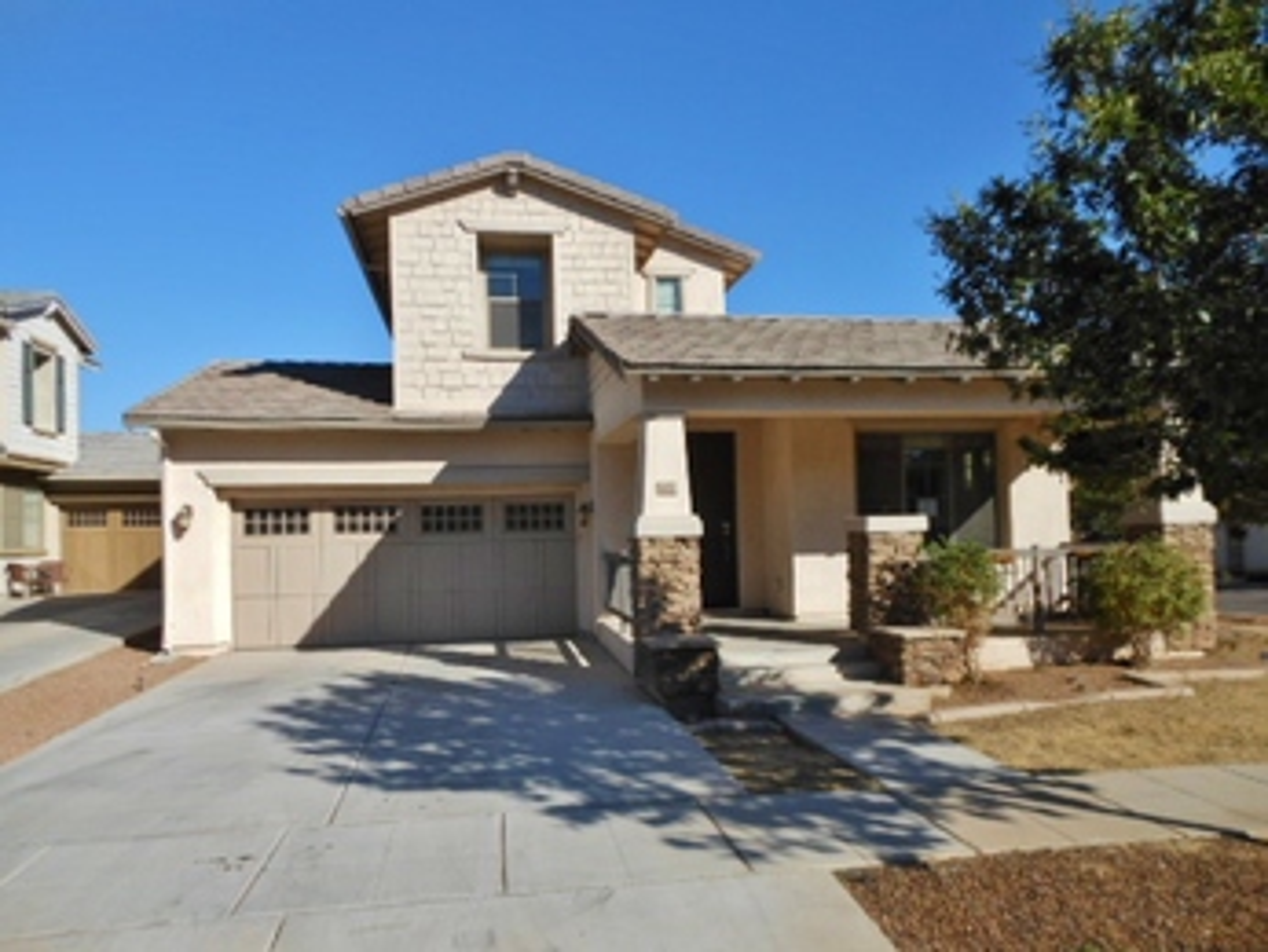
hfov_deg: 69.4
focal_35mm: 25
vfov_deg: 54.9
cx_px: 634
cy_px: 476
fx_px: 916
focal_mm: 4.5
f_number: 3.2
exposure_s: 1/1250
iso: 80
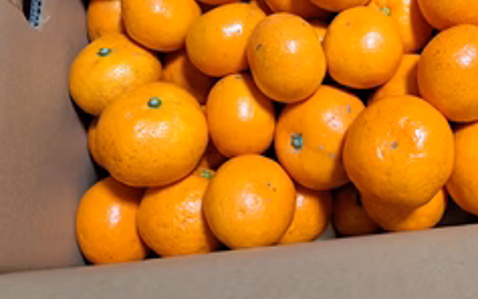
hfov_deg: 45.2
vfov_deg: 28.3
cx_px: 335
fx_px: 560
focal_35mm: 43
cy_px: 12
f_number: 1.8
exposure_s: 1/50
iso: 400
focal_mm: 5.23
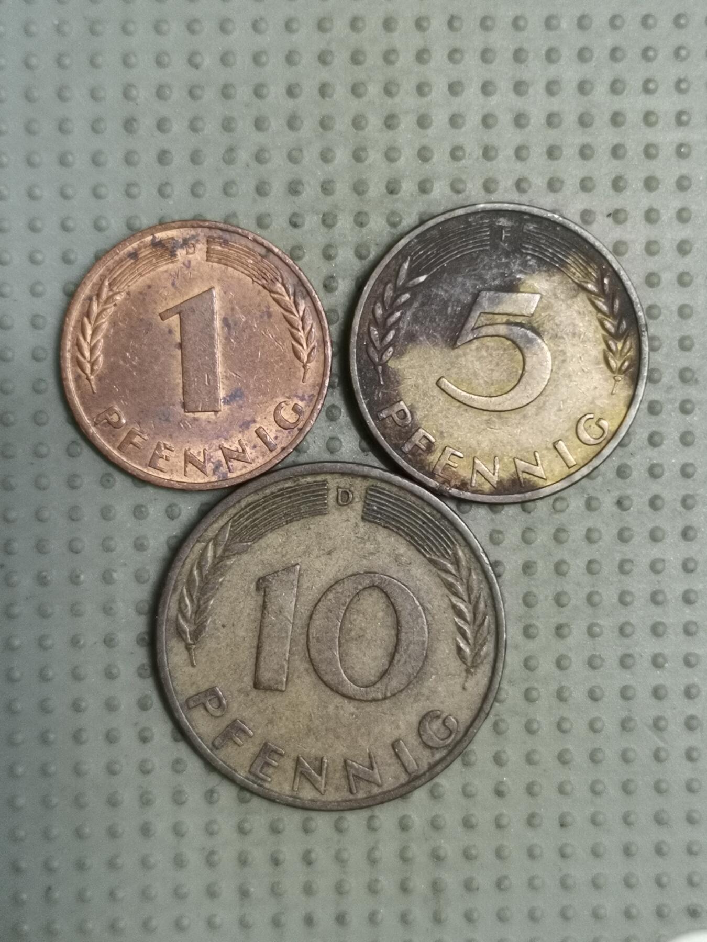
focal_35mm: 52
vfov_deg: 36.8
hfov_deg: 28.0
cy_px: 471
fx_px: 1416
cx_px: 354
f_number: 1.8
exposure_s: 1/22.5
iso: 500
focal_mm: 4.75
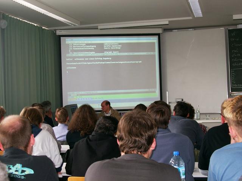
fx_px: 426
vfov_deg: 24.0
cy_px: 90
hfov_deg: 31.7
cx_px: 121
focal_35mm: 61
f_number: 3.4
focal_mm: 12.6
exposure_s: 1/60
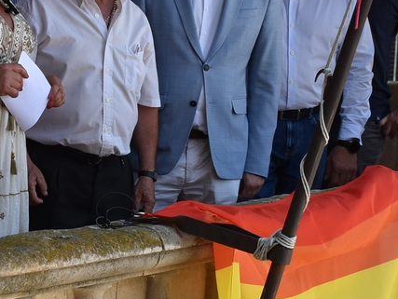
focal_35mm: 154
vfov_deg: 9.6
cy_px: 169
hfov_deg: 12.7
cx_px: 30
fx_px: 1772
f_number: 8
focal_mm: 38
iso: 400
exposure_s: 1/250
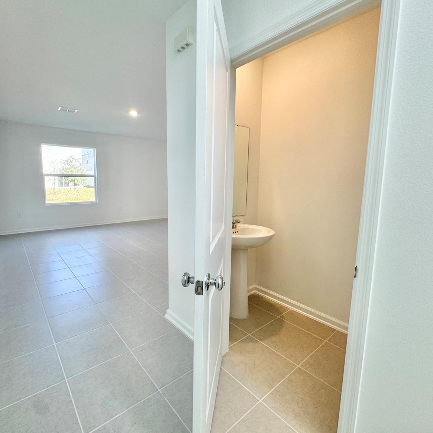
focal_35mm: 17
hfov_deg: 83.7
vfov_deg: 84.0
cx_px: 195
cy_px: 211
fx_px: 241
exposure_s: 1/120
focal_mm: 2.22
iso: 64
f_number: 2.2
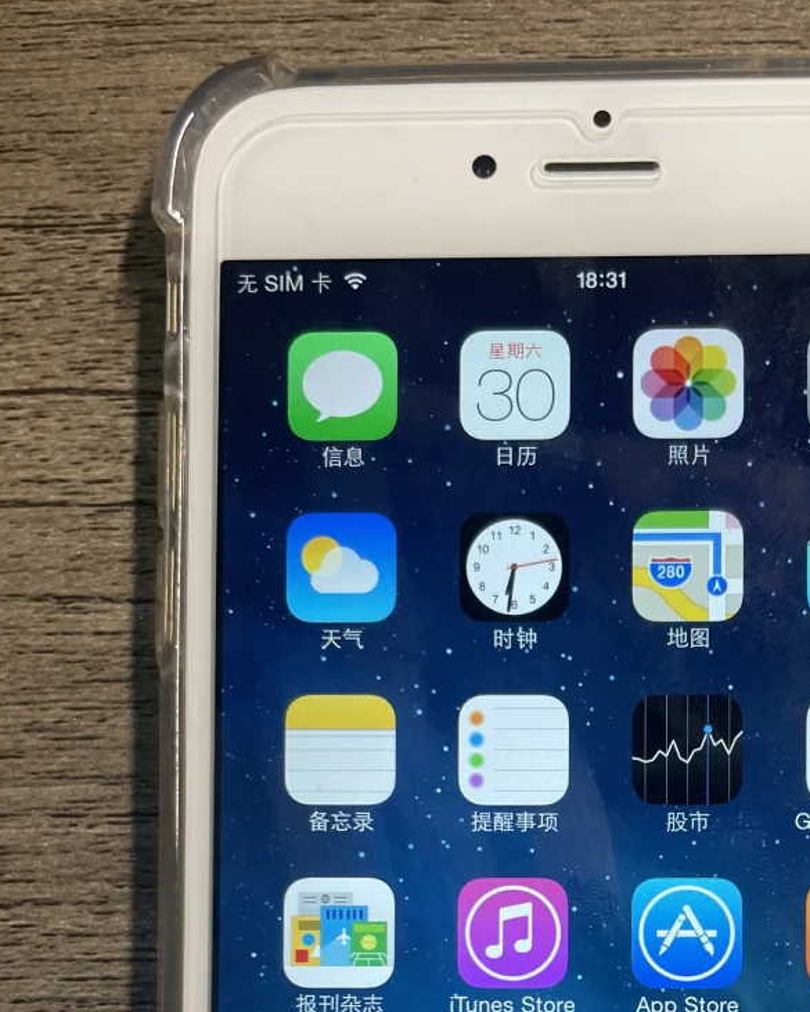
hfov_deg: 29.7
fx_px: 1498
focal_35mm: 50
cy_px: 983
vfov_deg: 34.4
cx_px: 624
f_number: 1.6
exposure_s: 1/114
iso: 125
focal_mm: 4.2
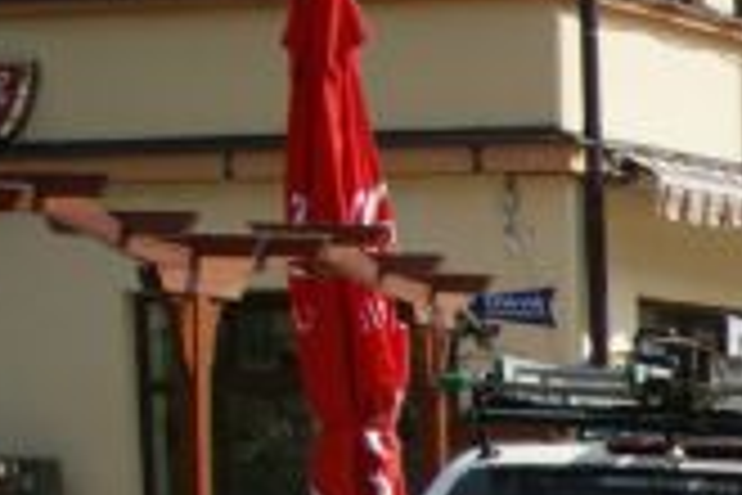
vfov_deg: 7.0
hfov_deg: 9.1
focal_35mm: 186
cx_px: 2159
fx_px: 3833
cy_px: 1102
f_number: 10
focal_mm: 20
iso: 100
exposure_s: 1/100
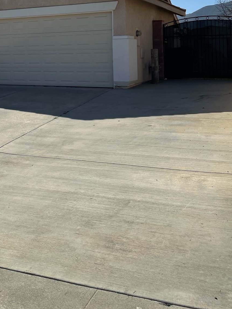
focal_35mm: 46
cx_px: 30
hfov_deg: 30.4
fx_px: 411
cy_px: 54
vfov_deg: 39.3
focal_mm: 4.2
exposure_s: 1/7299
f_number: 1.6
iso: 32
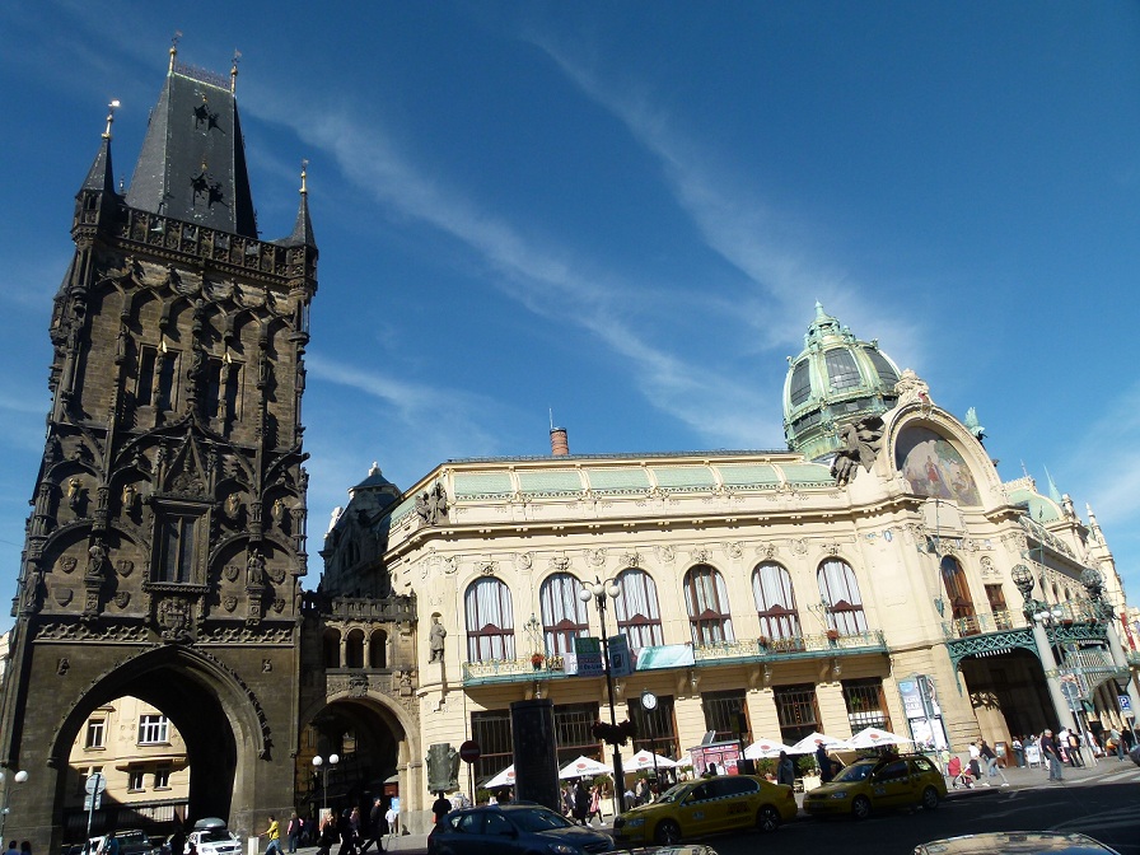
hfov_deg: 69.4
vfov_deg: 54.9
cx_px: 570
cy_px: 428
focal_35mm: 25
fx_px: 823
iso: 100
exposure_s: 1/1000
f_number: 4
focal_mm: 4.5
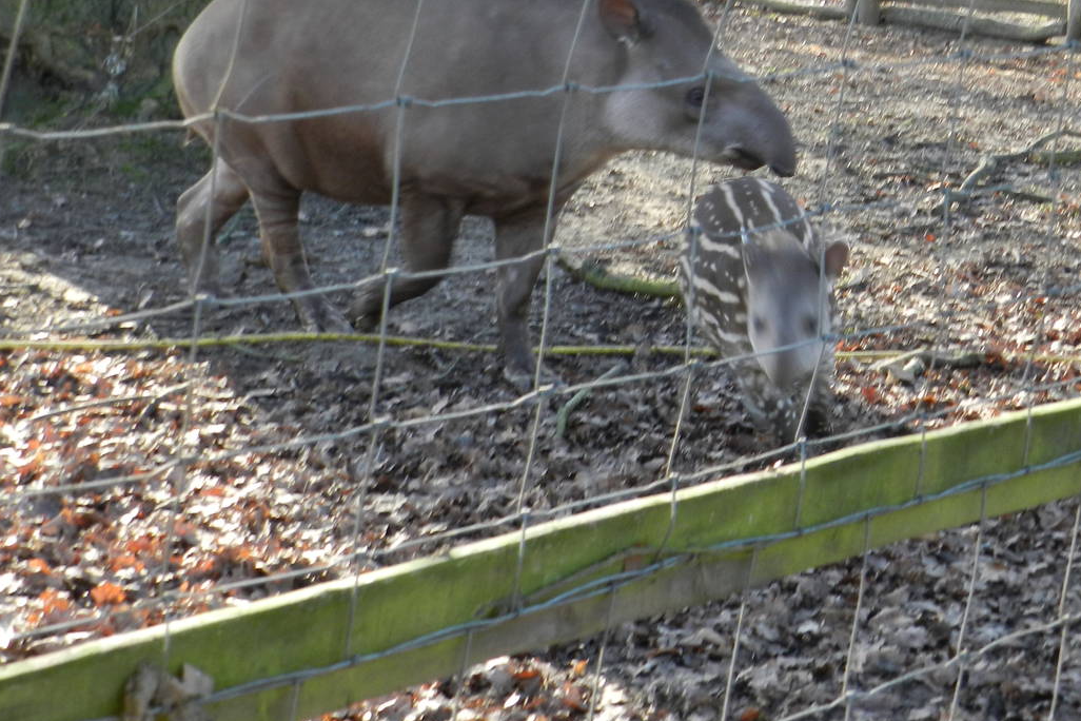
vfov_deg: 15.8
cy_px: 159
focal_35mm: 86
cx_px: 809
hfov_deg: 23.4
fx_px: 2582
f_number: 4.4
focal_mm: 9.4
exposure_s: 1/60
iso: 160
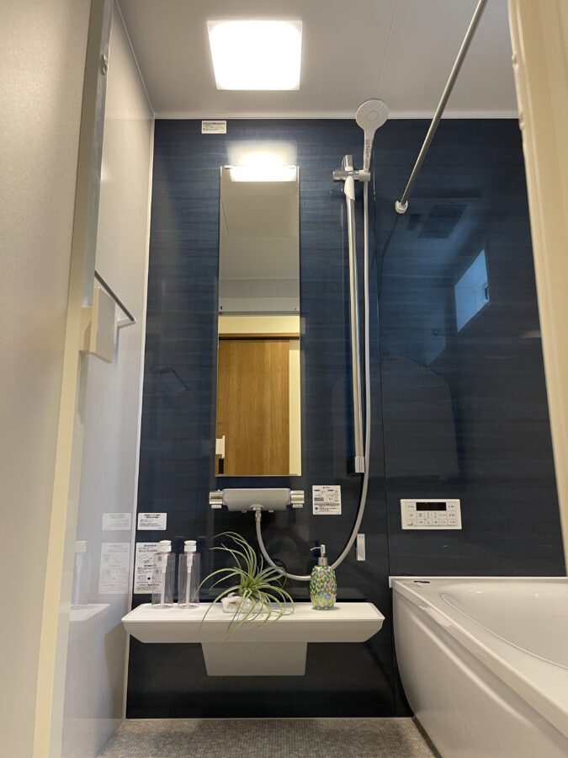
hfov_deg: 53.1
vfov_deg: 67.3
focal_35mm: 26
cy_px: 379
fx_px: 569
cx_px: 284
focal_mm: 5.1
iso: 250
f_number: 1.6
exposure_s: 1/50
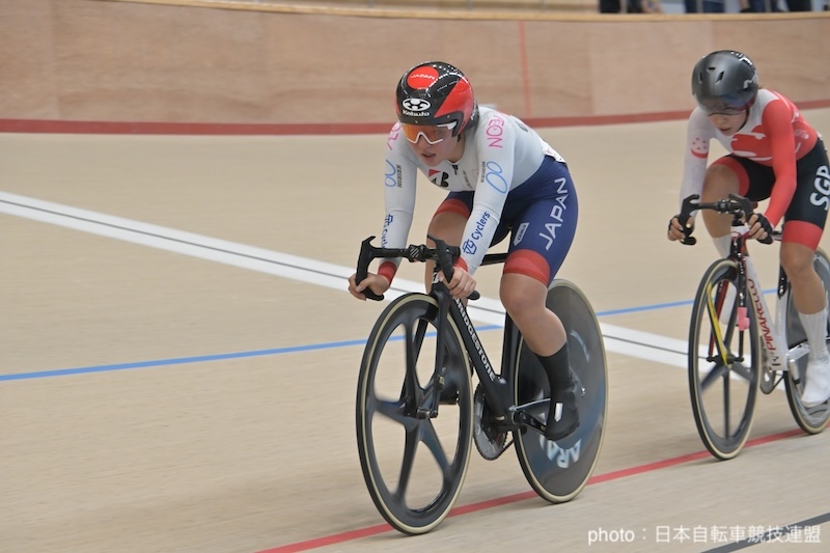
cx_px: 415
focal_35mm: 145
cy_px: 276
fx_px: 3342
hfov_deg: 14.2
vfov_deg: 9.5
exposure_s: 1/400
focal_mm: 145
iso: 3200
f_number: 8
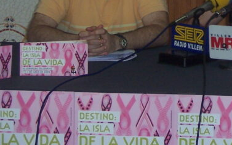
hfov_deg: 10.5
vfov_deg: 6.6
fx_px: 1246
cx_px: 261
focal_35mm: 197
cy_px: -66
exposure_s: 1/90
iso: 140
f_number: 4.3
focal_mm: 12.1
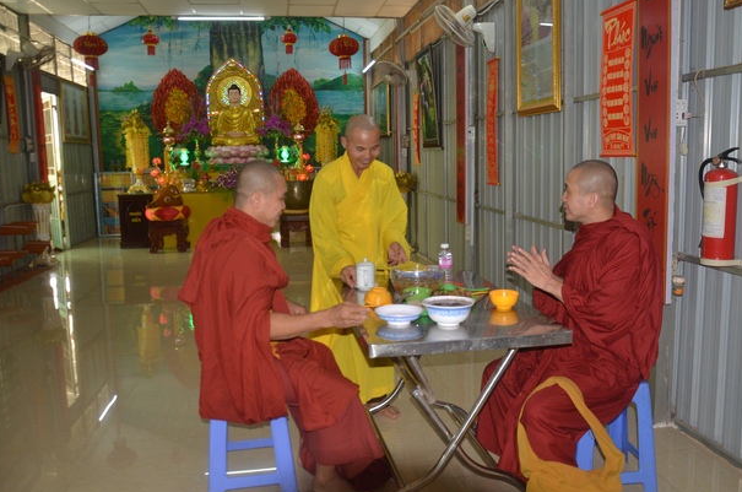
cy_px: 231
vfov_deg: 44.8
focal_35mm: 29
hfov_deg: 63.7
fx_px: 597
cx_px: 390
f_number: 4
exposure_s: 1/60
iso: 400
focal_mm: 18
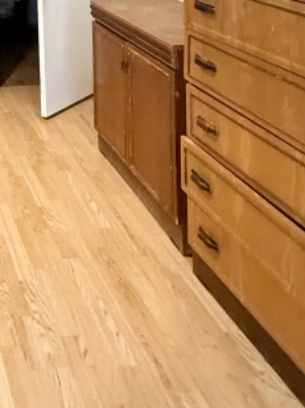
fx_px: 577
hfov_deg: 26.0
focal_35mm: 49
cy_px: -100
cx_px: -73
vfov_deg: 31.5
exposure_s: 1/60
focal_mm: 2.22
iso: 800
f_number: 2.2
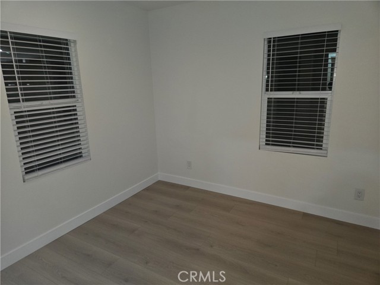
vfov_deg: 58.9
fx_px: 252
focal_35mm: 23
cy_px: 142
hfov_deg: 73.9
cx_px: 190
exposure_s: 1/24
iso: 125
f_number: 1.8
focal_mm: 5.4
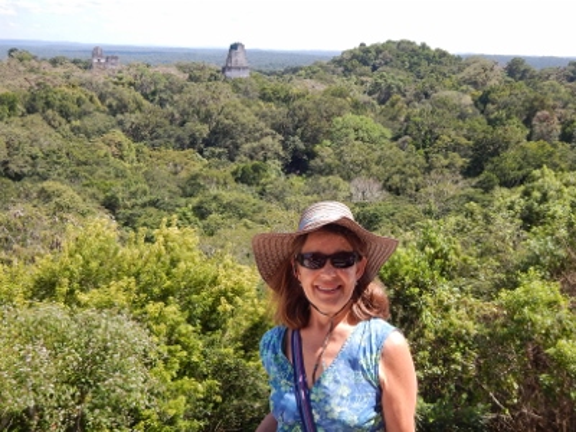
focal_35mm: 43
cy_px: 216
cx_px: 288
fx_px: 716
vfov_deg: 33.6
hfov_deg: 43.9
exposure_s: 1/400
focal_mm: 7.7
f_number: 4
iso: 125
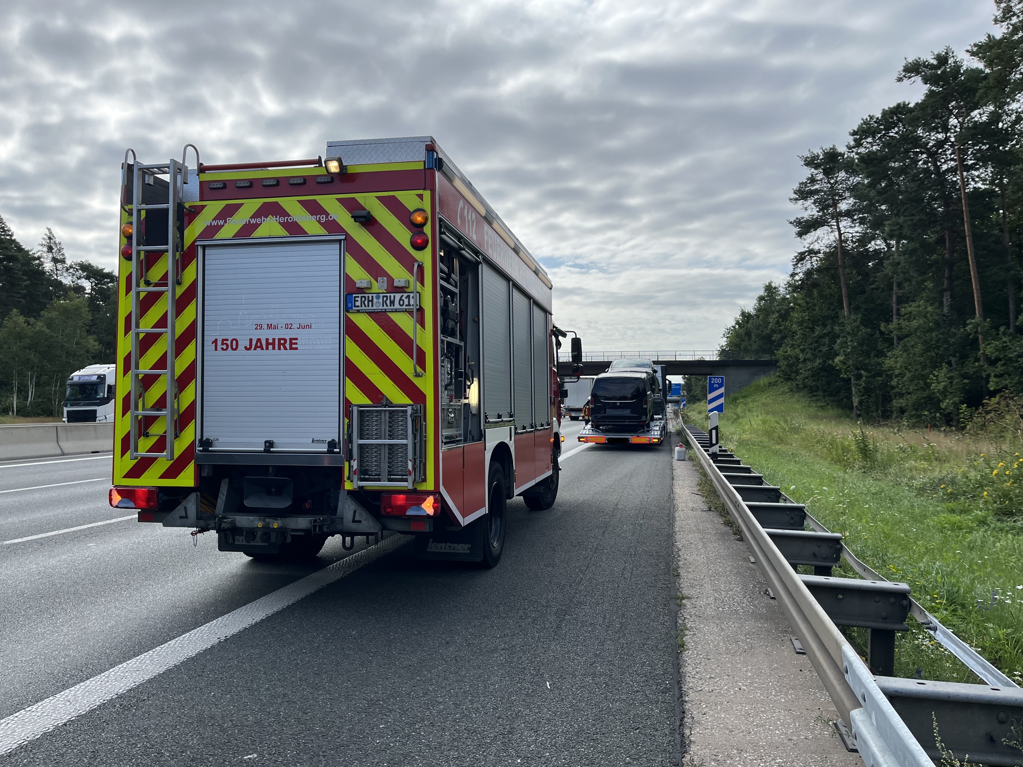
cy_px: 384
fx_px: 768
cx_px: 512
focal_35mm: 26
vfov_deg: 53.1
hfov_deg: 67.3
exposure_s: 1/3623
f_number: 1.6
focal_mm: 5.1
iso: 50
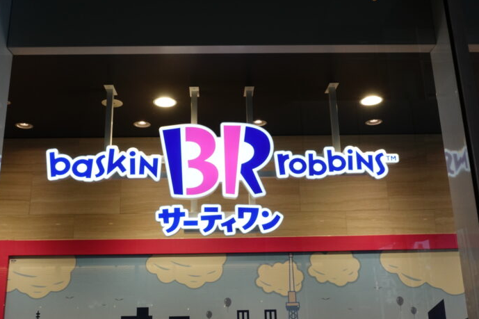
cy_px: 164
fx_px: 519
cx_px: 224
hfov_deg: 49.5
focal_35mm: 39
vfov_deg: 34.2
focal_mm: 12.99
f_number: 10
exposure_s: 1/40
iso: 640
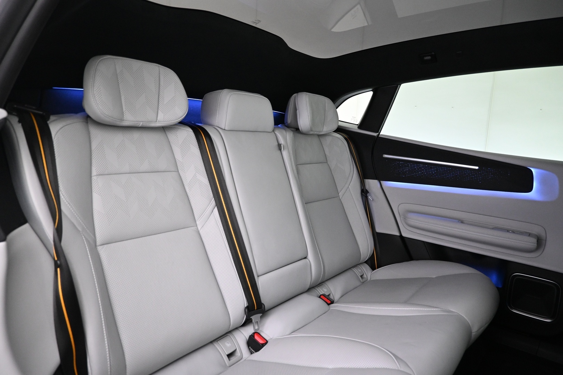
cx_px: 282
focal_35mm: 24
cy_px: 188
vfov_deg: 53.1
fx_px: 375
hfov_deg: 73.7
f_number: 3.5
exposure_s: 1/13
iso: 1600
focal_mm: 16
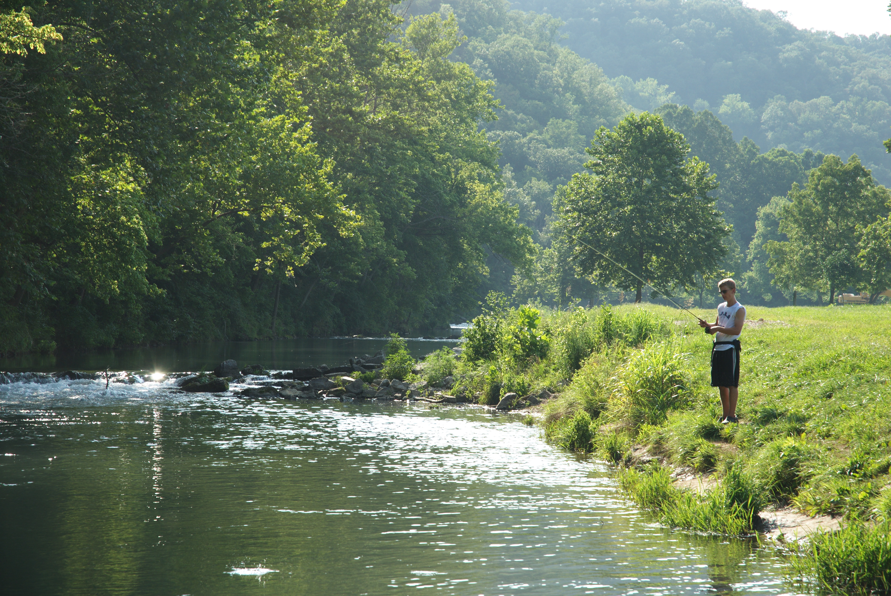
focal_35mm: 105
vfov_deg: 13.1
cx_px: 446
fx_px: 2602
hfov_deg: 19.4
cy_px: 298
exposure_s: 1/125
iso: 100
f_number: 6.3
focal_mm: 70
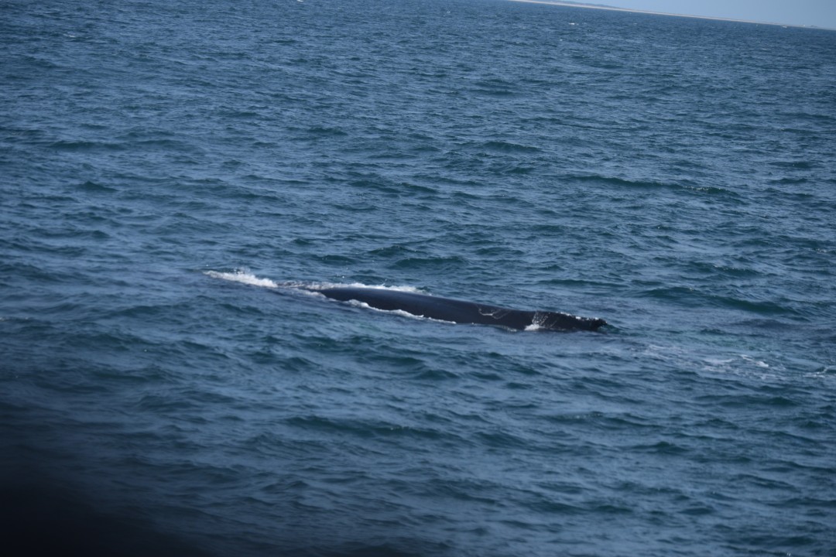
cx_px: 418
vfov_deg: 7.6
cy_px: 278
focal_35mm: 180
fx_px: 4180
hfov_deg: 11.4
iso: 200
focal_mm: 120
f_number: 5.6
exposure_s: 1/1600
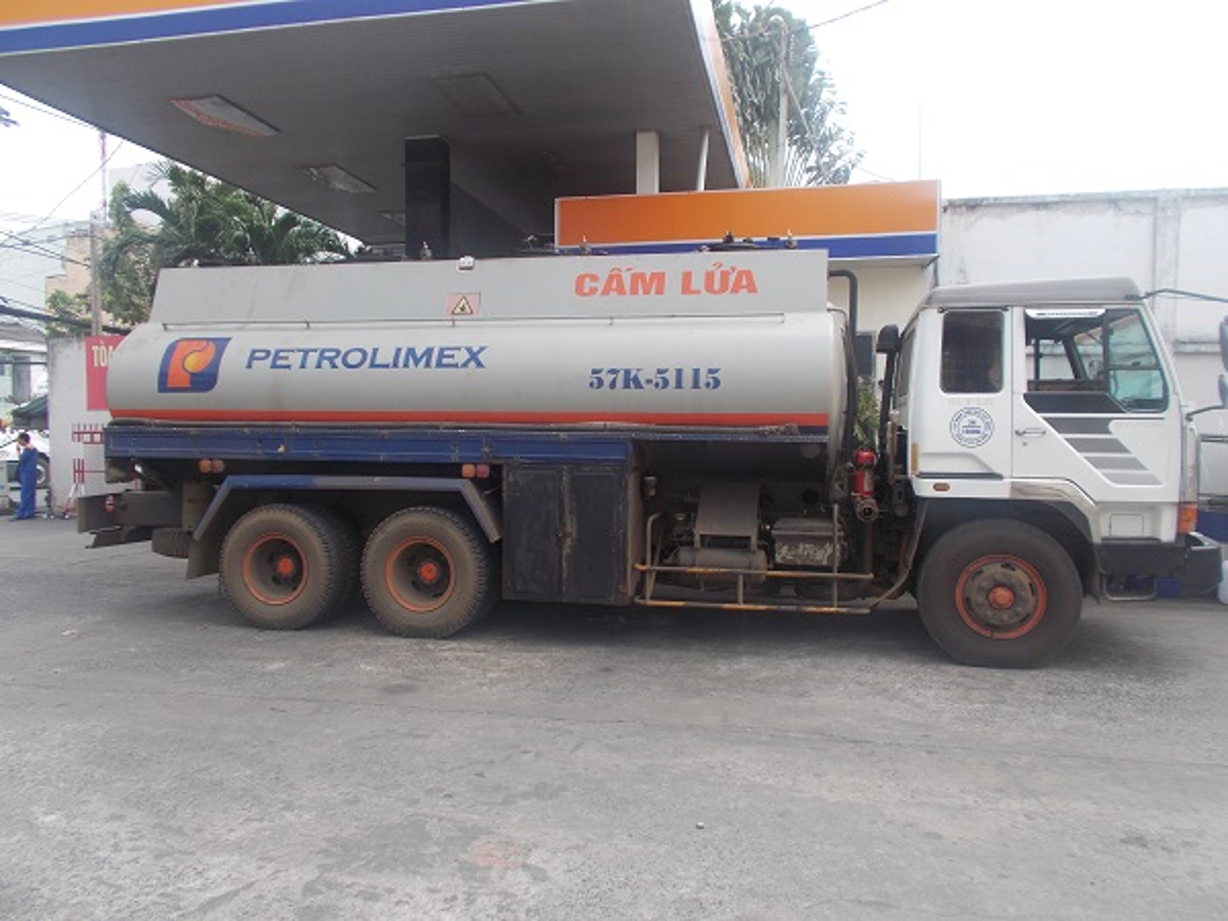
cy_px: 460
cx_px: 614
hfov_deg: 67.3
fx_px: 922
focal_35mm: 26
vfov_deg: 53.1
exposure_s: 1/400
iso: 80
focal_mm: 4.6
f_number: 3.2
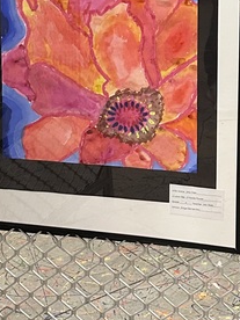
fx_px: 823
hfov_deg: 16.5
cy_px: -29
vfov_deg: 21.0
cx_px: 192
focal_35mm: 89
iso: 320
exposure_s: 1/50
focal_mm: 6.86
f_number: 1.78
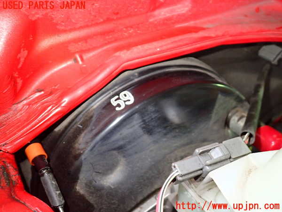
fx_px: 244
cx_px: 141
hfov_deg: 60.0
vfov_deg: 46.8
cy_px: 106
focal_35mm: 30
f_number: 2.3
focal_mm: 5.4
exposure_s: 1/30
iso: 640
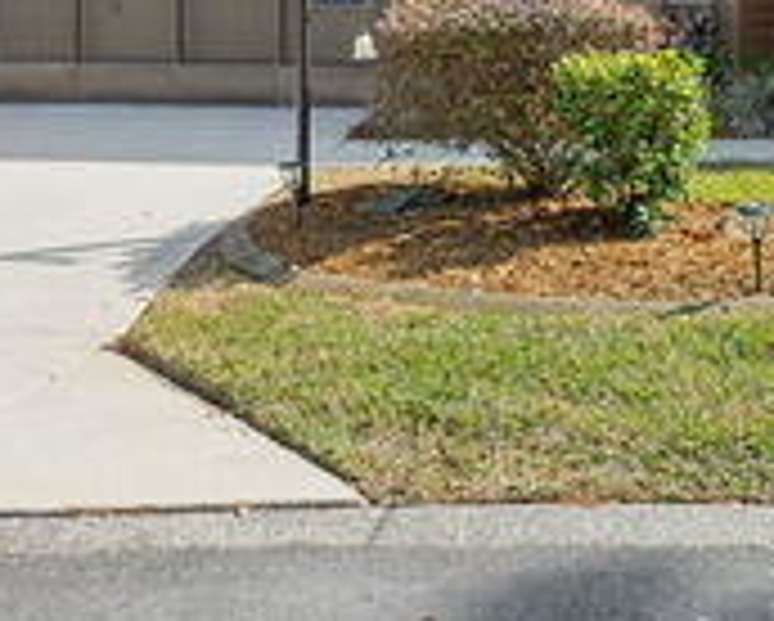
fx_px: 1261
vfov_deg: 25.8
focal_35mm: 55
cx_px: 734
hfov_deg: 32.0
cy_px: -40
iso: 320
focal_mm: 14
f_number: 8
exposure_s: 1/200
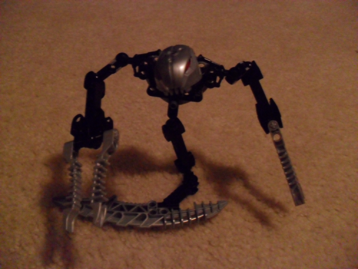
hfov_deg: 52.6
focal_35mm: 35
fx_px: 362
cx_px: 179
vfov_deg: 40.7
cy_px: 134
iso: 640
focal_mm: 6.3
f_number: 3
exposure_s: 1/8
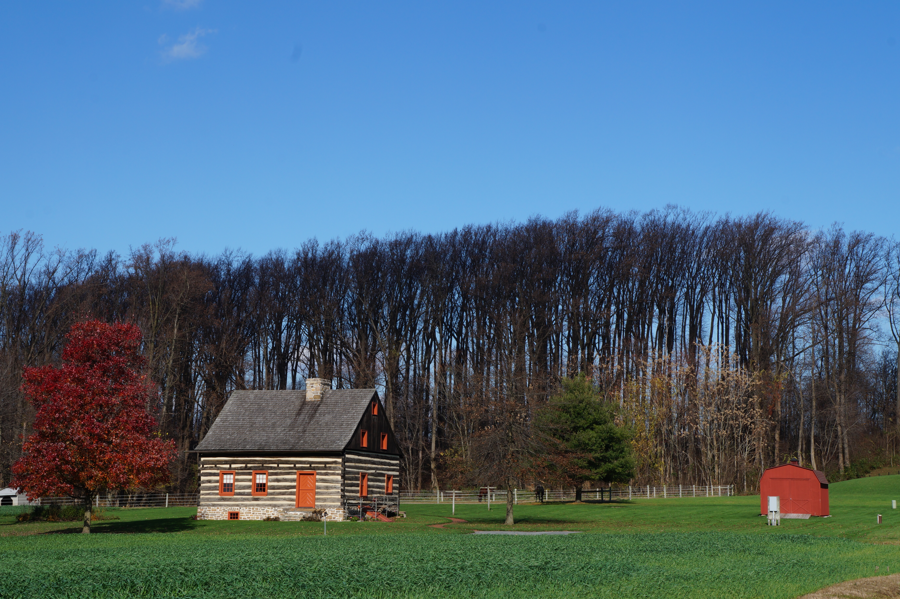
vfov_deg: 19.7
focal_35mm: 69
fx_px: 1724
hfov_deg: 29.3
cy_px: 300
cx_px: 450
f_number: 16
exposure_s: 1/125
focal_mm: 46
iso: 100
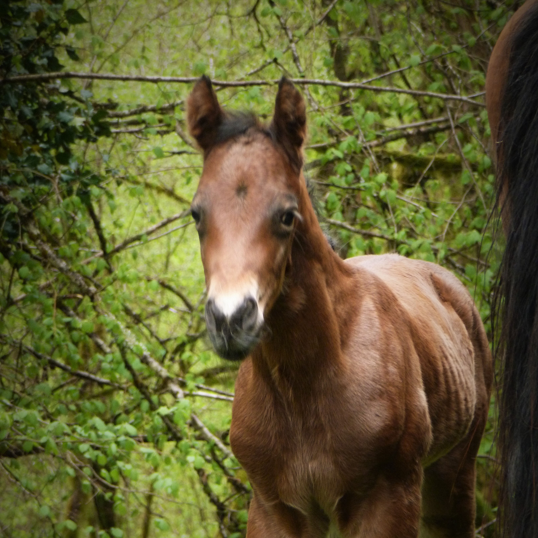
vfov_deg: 3.9
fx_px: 7965
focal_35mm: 453
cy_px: 324
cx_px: 269
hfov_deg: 3.9
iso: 400
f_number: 5.9
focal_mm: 68.8
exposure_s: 1/60
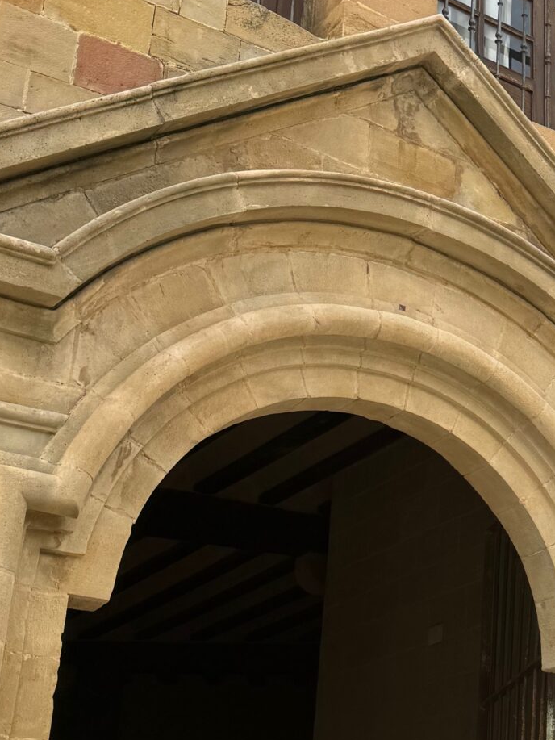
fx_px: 1432
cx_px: 654
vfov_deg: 29.0
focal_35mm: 67
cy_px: 337
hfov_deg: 20.6
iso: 80
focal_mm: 6.76
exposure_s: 1/2252
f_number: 1.78
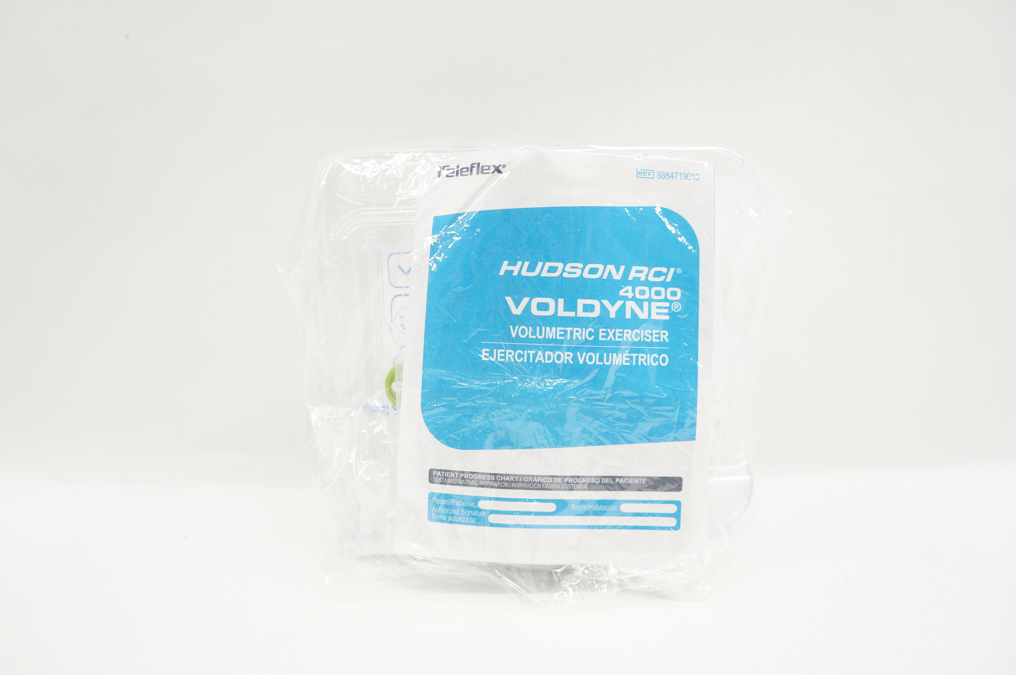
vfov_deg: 47.8
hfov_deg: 67.4
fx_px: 761
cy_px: 338
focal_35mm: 27
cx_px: 508
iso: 200
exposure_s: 1/25
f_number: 6.3
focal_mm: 18
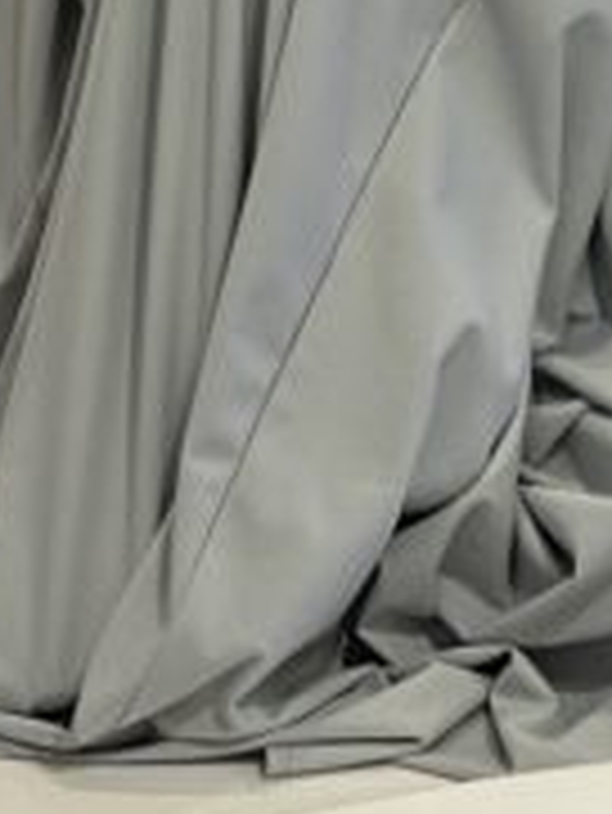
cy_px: -99
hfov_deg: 10.1
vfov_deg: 13.1
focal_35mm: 147
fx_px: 3461
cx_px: 446
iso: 100
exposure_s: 1/60
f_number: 1.5
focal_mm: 5.7
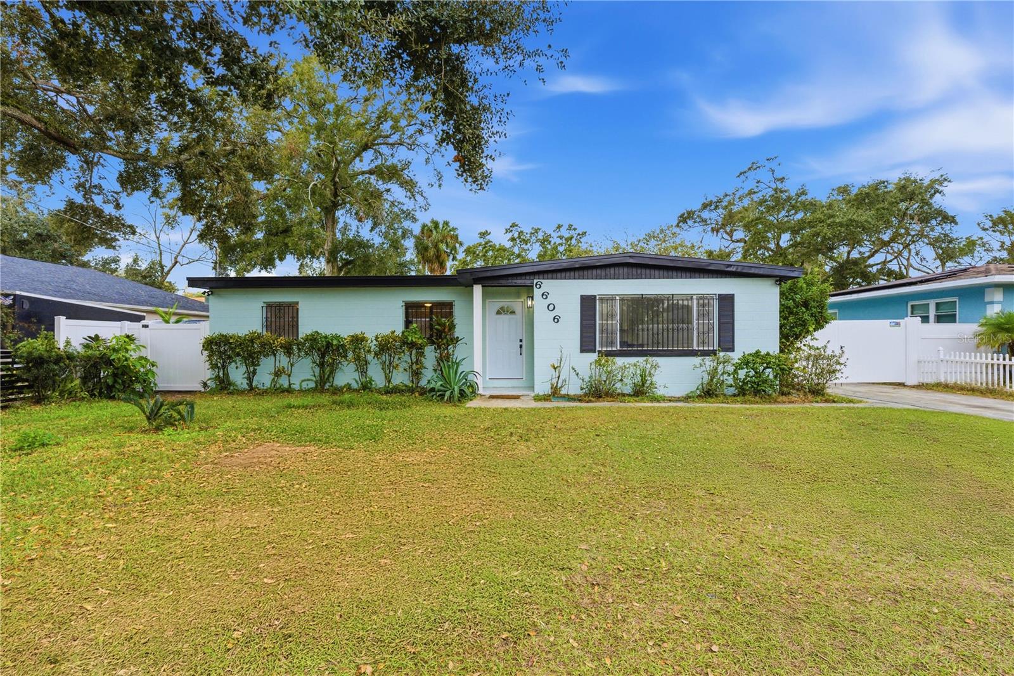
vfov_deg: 73.7
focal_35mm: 16
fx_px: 451
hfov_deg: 96.7
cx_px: 507
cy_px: 338
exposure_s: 1/1250
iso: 1600
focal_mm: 16
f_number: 11
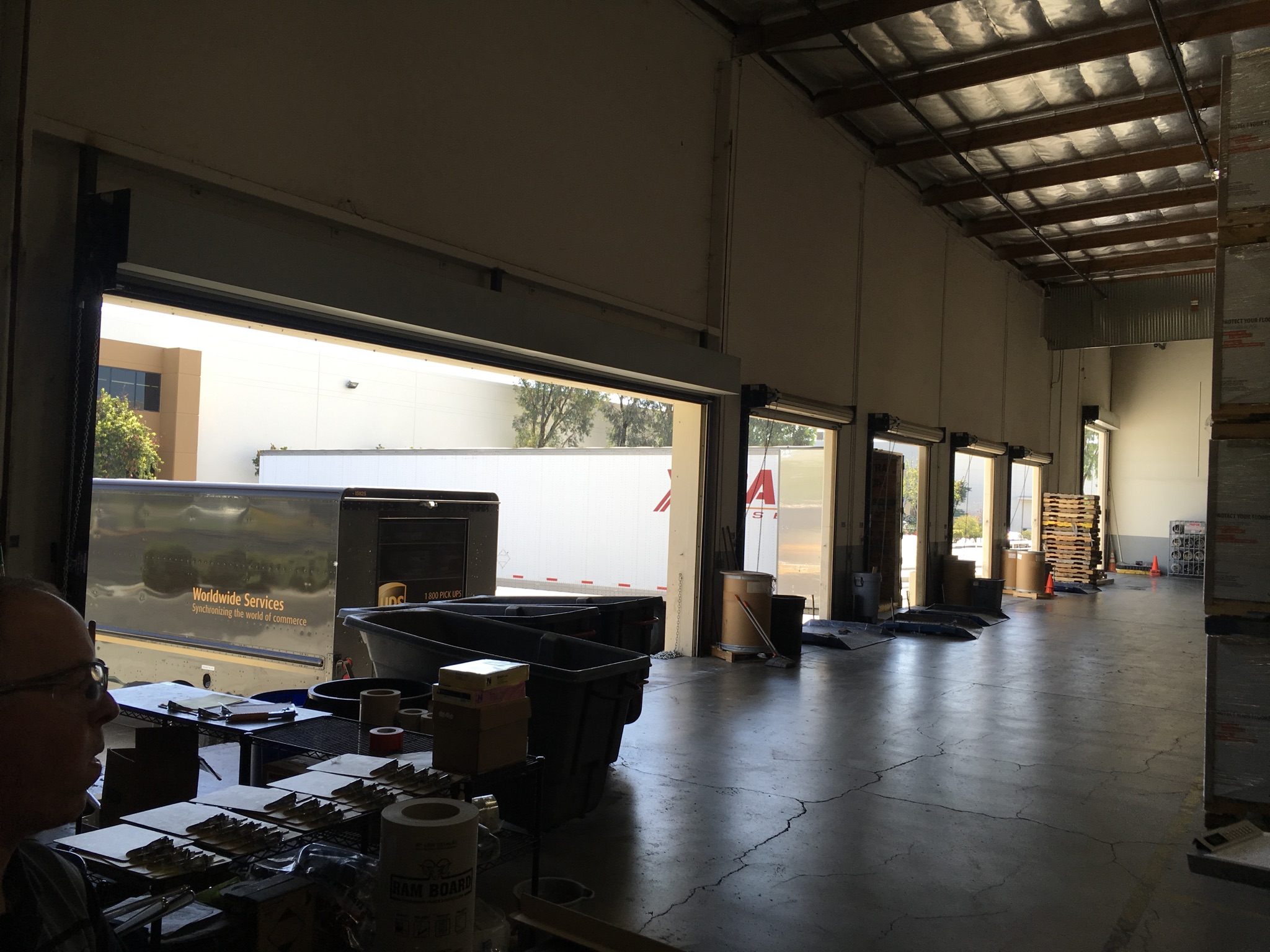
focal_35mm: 29
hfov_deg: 61.7
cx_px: 635
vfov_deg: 48.2
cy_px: 476
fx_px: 1064
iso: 25
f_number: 2.2
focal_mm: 4.15
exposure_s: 1/236
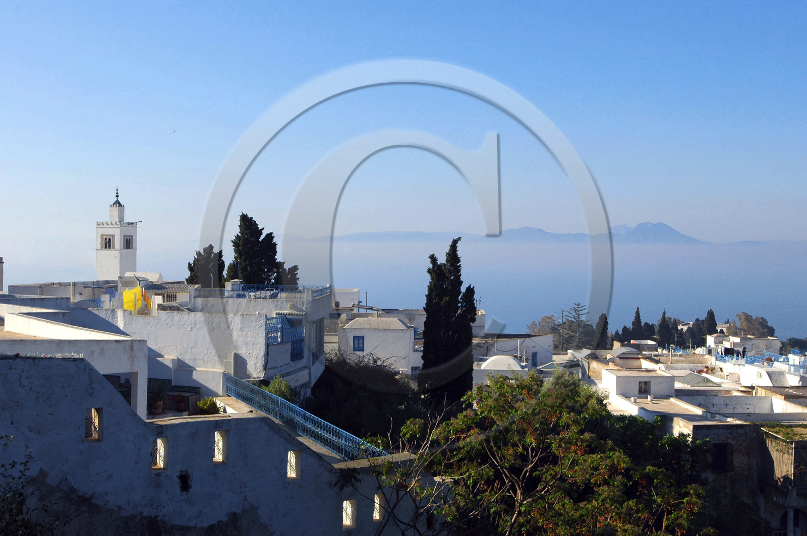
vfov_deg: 29.8
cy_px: 268
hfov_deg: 43.6
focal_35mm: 45
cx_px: 404
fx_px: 1008
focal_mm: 30
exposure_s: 1/320
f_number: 10
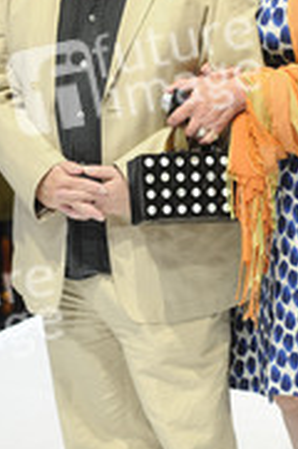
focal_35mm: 155
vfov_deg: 13.3
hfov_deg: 8.8
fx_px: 1932
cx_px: 206
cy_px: 201
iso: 1600
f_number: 5
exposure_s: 1/160
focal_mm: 70
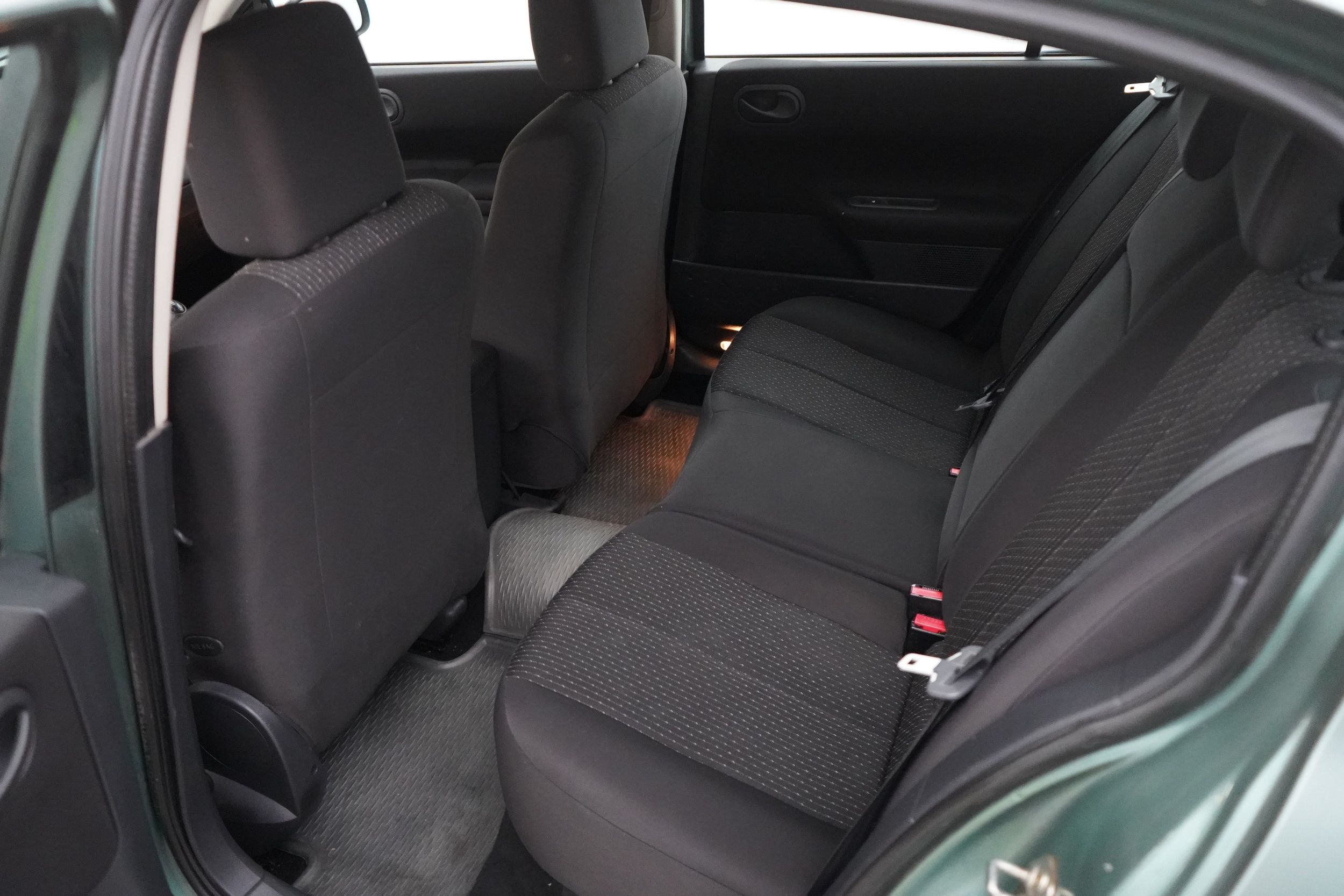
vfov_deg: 46.4
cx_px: 672
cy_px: 448
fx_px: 1045
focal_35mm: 28
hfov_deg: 65.5
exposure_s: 1/125
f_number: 3.5
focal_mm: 28
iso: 12800
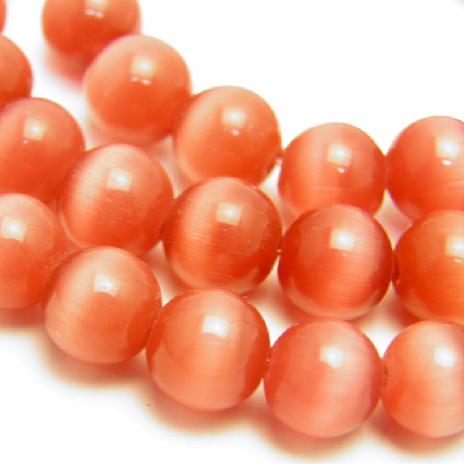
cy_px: 234
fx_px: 1517
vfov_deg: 17.4
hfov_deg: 17.4
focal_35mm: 100
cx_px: 158
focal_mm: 15.2
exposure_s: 1/13
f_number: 3.9
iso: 100
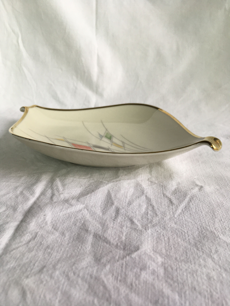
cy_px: 153
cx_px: 115
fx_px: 257
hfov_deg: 48.2
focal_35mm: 29
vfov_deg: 61.7
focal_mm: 4.15
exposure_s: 1/120
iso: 40
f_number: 2.2
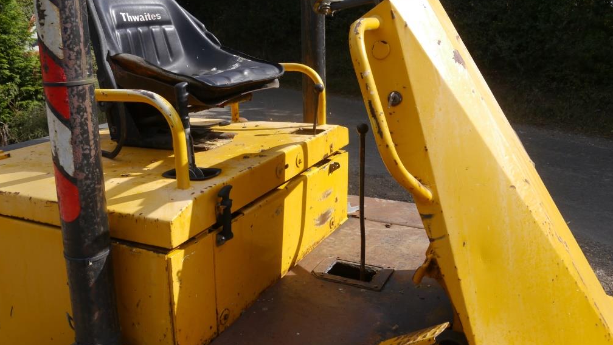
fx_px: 504
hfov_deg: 62.6
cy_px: 147
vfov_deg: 37.7
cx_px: 302
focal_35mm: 31
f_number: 7.1
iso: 160
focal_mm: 14
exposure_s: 1/400
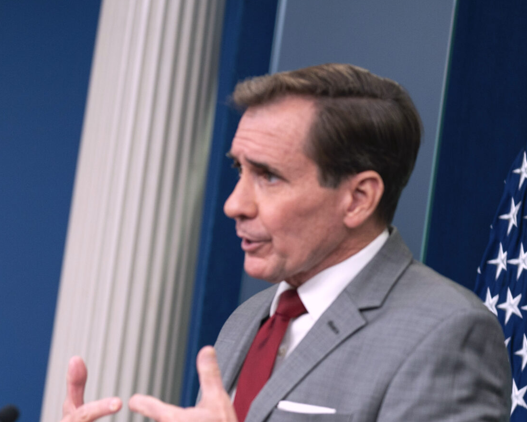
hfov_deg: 8.7
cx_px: -55
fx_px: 3431
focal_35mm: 220
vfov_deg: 7.0
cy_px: 390
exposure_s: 1/250
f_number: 2.8
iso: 800
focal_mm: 101
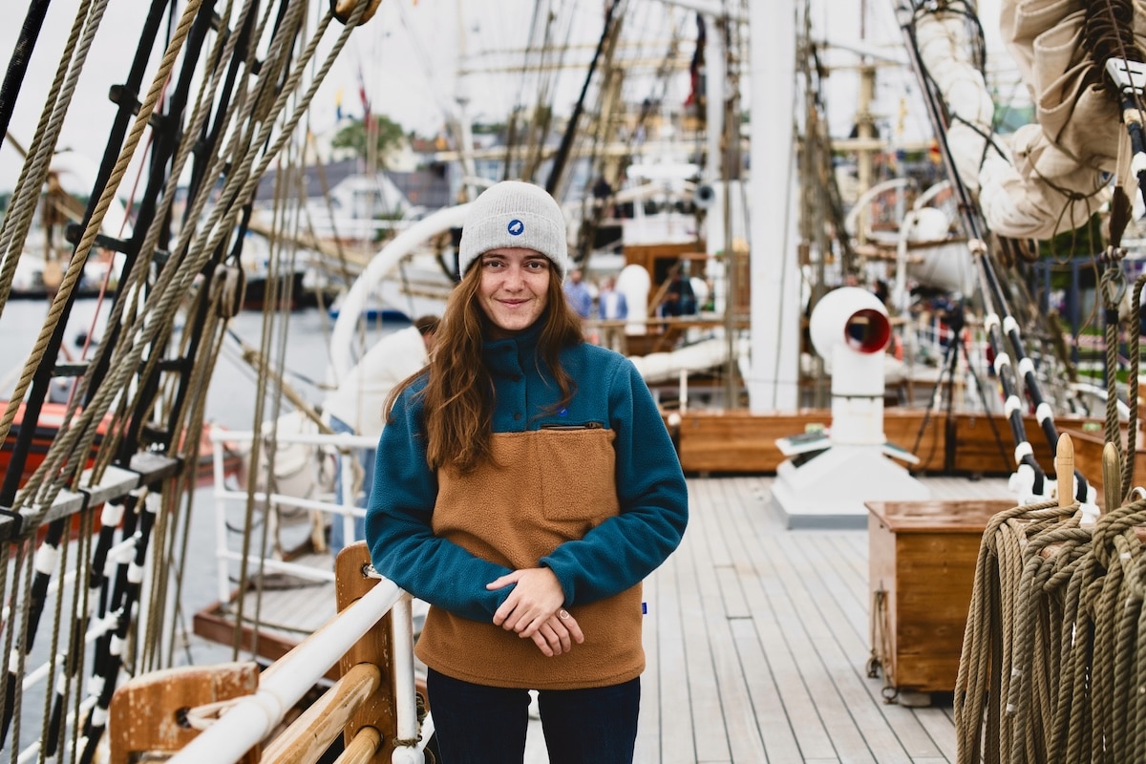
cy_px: 382
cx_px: 573
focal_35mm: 50
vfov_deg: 27.0
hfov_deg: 39.6
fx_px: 1592
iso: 200
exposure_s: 1/400
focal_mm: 50
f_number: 3.5
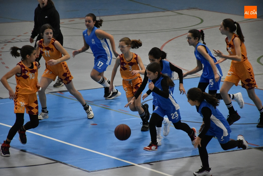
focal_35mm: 210
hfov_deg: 9.8
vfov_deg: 6.6
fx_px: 1536
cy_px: 88
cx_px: 132
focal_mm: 140
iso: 6400
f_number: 5.6
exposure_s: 1/500
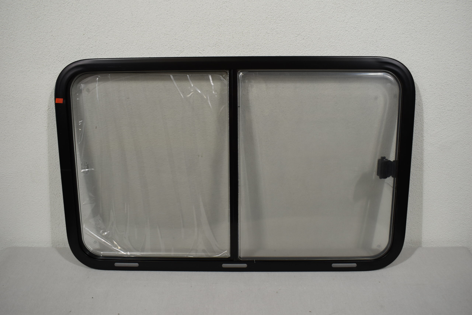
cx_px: 236
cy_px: 158
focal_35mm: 30
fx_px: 393
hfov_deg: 61.9
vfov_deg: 43.6
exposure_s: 1/125
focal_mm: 20
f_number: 5.6
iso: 400
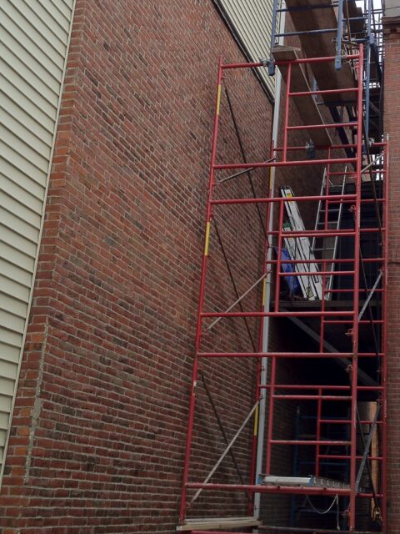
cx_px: 306
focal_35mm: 56
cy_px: 232
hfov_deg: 25.7
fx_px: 863
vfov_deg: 34.3
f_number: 2.4
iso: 64
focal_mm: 4.28
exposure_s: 1/120
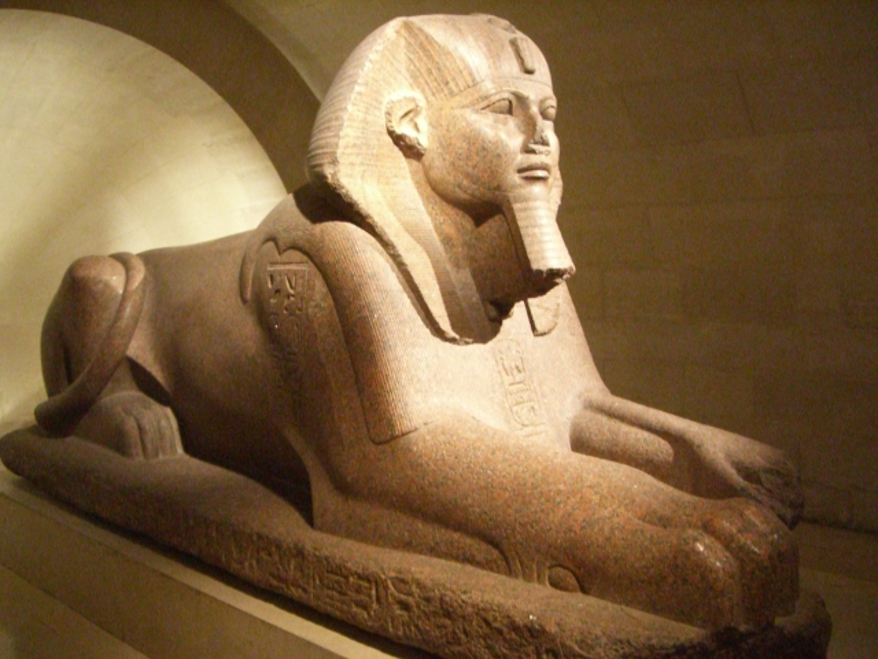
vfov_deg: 37.7
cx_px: 439
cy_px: 330
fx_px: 964
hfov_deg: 49.0
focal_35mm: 38
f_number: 2.7
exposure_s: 1/20
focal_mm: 6.2
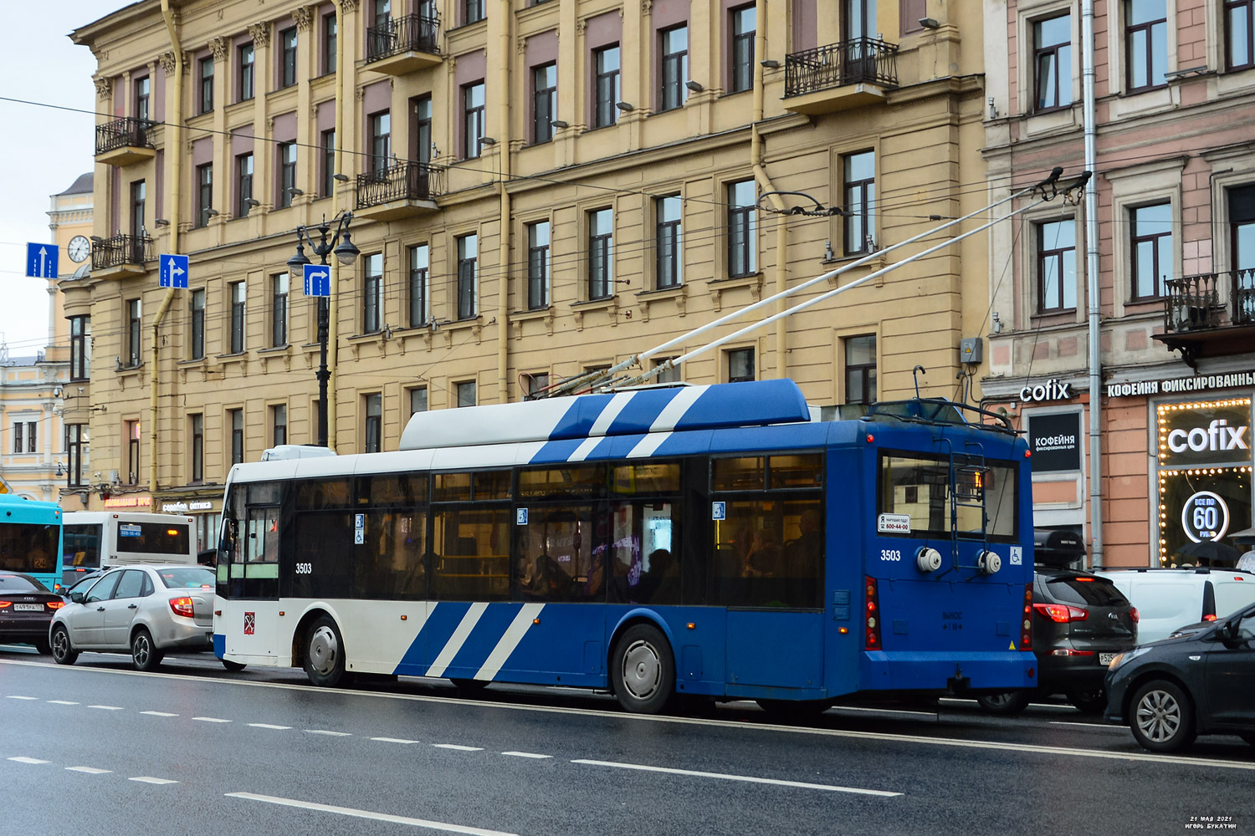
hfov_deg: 43.6
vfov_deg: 29.9
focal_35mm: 45
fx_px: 1569
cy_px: 418
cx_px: 628
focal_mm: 30
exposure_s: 1/125
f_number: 5.6
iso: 400
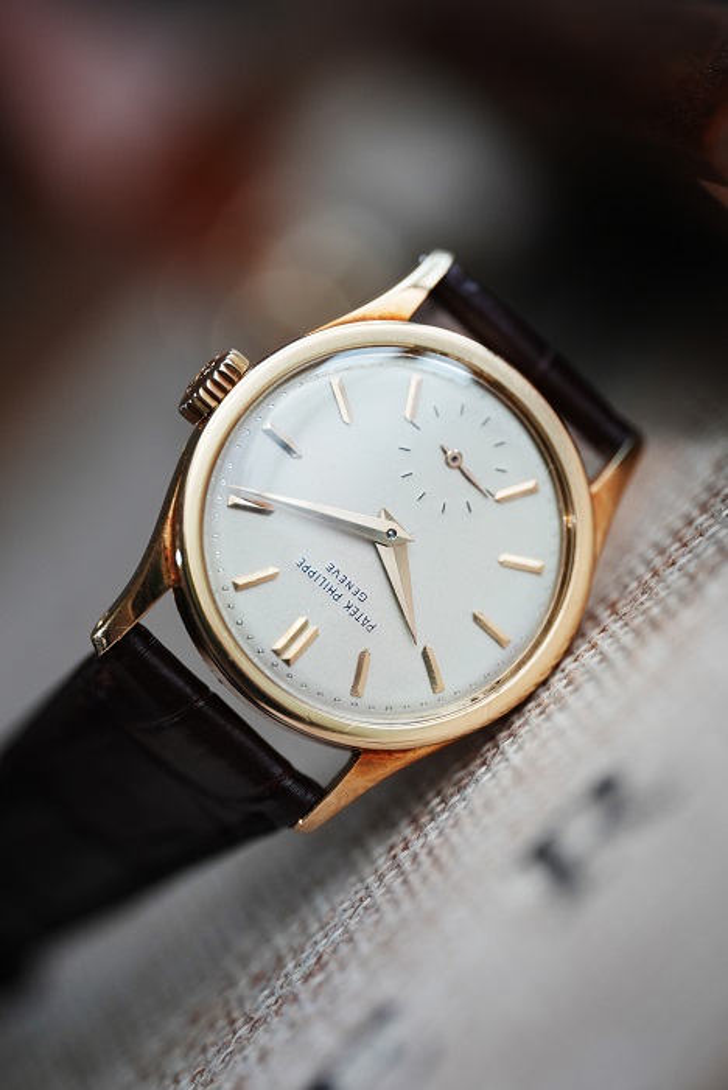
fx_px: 3182
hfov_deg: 13.1
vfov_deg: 19.4
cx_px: 364
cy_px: 545
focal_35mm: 105
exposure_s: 1/250
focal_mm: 105
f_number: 2.8
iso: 800
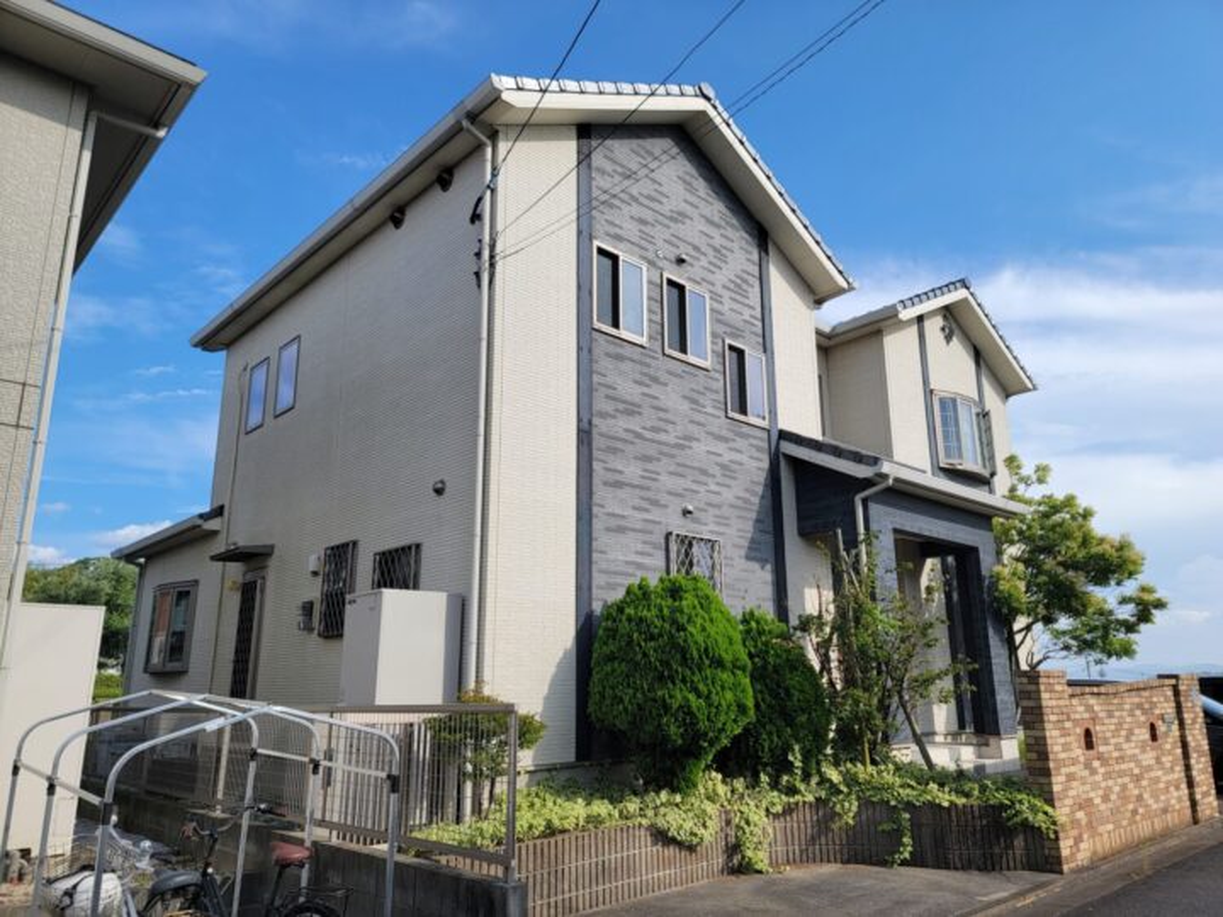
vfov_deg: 56.8
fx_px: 848
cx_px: 612
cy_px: 458
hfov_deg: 71.6
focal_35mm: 24
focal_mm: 6.7
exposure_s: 1/748
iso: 16
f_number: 1.8
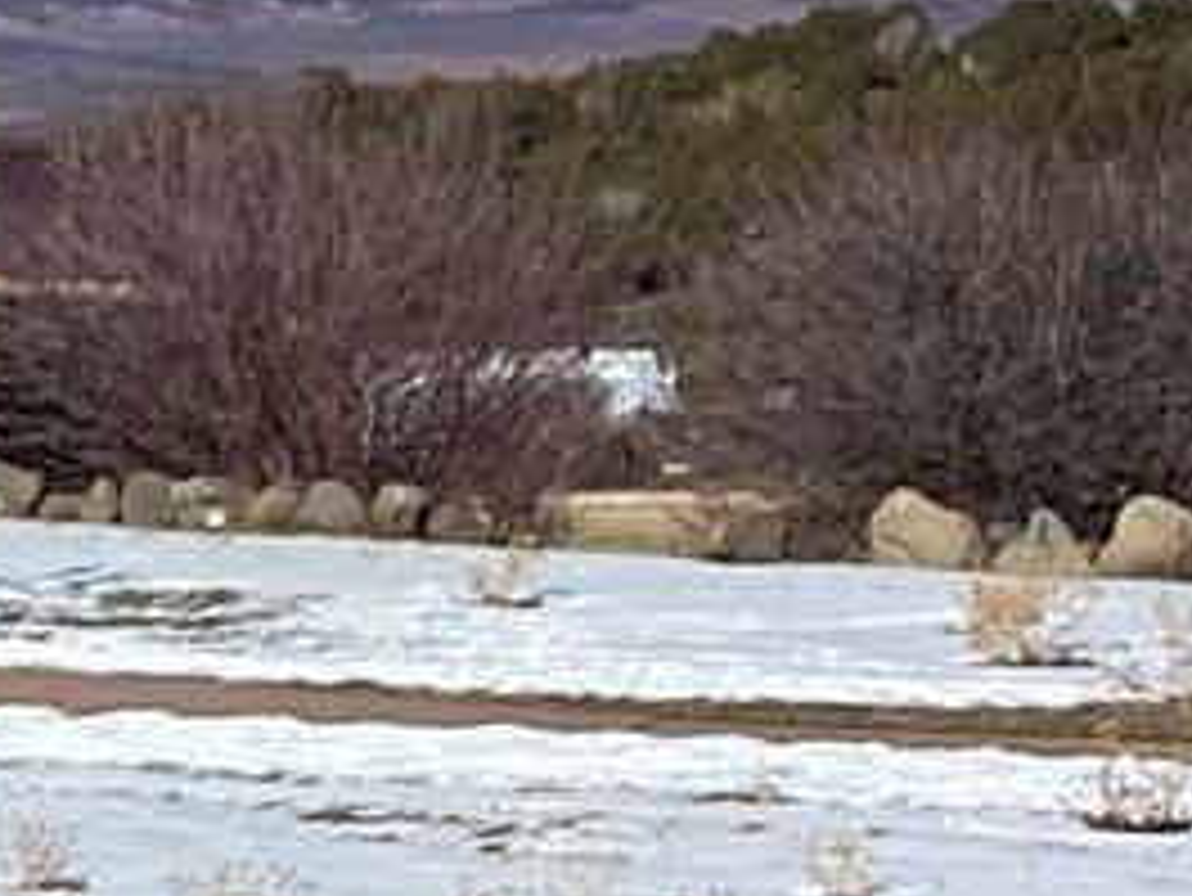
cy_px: 54
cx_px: -1790
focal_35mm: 187
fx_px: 6442
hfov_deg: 9.3
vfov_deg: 7.9
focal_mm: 3.3
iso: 25
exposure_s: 1/2262
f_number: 2.4
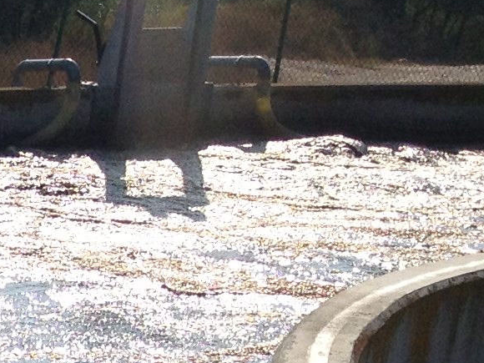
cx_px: -817
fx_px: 2754
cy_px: 955
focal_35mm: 197
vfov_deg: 7.0
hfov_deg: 8.8
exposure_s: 1/3067
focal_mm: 4.28
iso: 64
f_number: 2.4
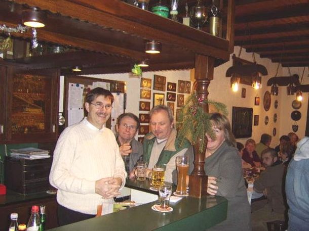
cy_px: 116
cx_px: 154
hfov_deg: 58.4
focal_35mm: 31
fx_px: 277
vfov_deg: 45.4
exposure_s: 1/30
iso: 200
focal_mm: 8.13
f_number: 2.7
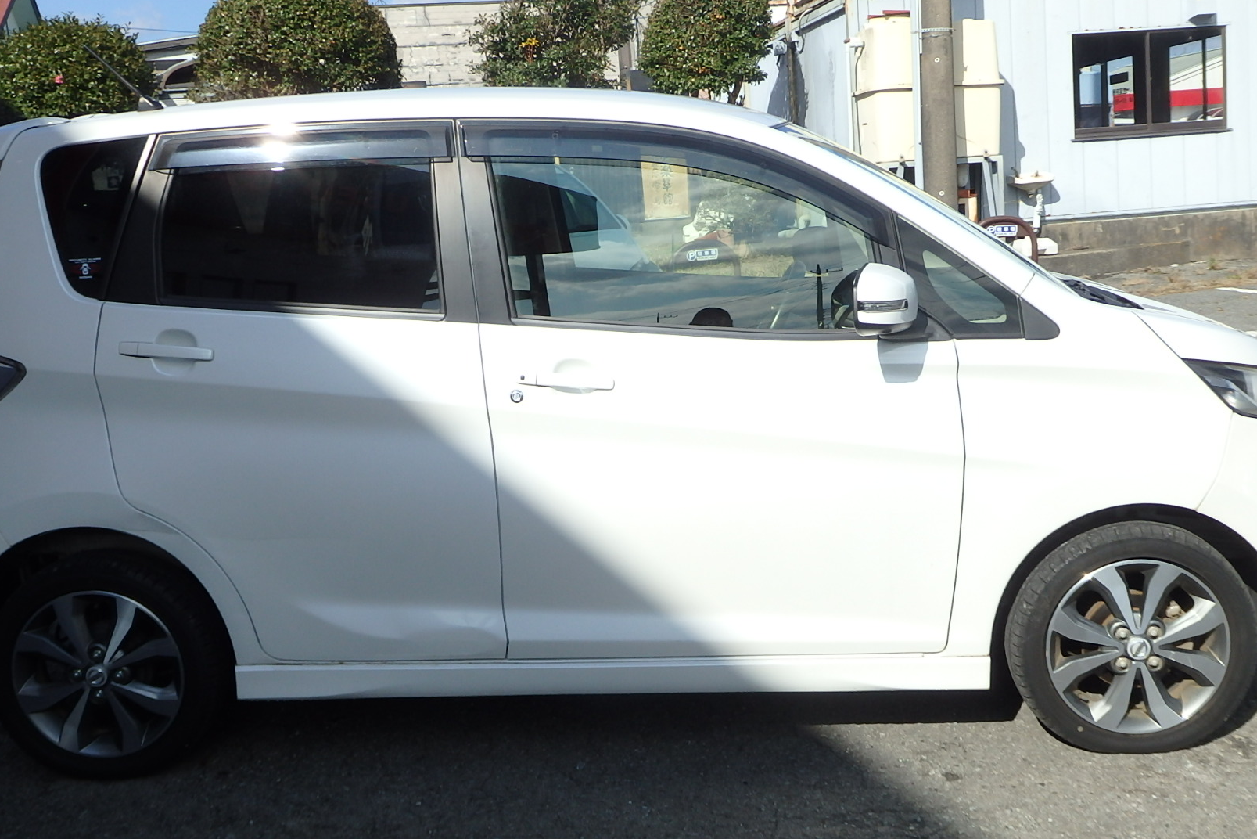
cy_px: 414
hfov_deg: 47.4
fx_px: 1432
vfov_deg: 32.6
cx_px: 641
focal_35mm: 41
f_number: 9.7
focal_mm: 6
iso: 125
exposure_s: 1/2000
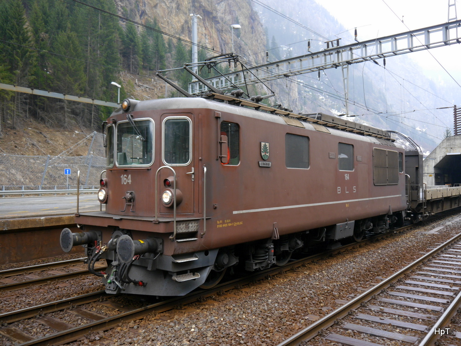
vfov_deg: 44.2
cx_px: 230
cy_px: 173
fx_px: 426
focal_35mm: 32
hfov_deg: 56.8
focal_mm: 16
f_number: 3.8
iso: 160
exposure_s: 1/80
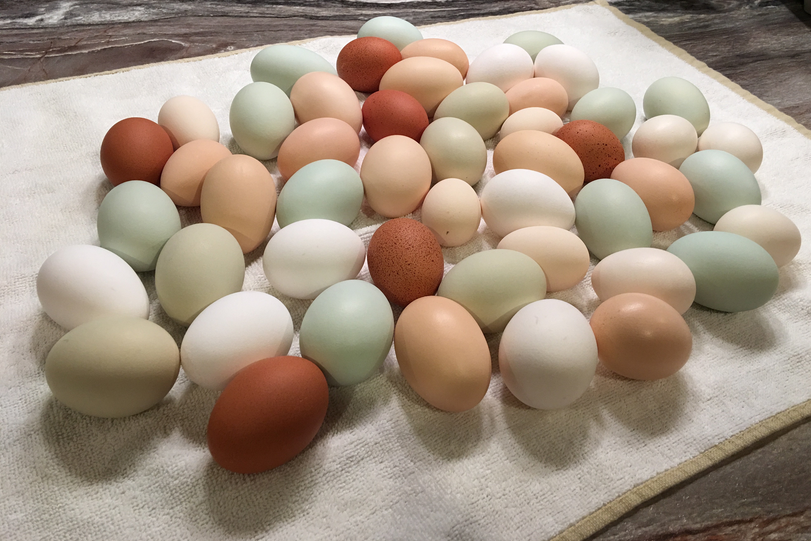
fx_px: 698
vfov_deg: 42.3
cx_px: 416
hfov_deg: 60.3
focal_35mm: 31
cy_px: 240
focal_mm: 4.15
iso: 40
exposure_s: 1/15
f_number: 2.2
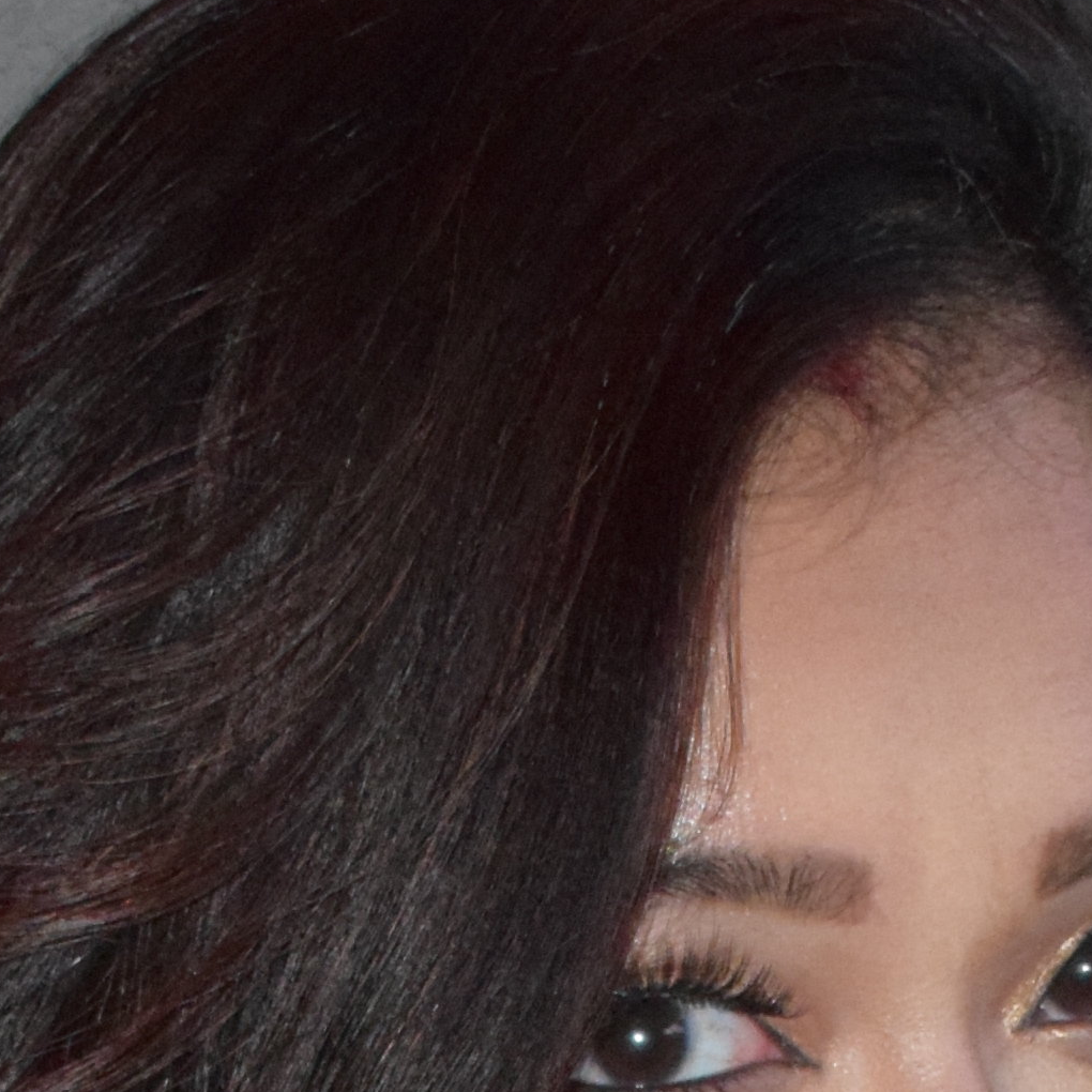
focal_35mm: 270
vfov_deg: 6.1
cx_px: 181
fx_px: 9636
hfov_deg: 6.5
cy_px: 2836
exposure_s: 1/60
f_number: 4.8
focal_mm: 36
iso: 3200
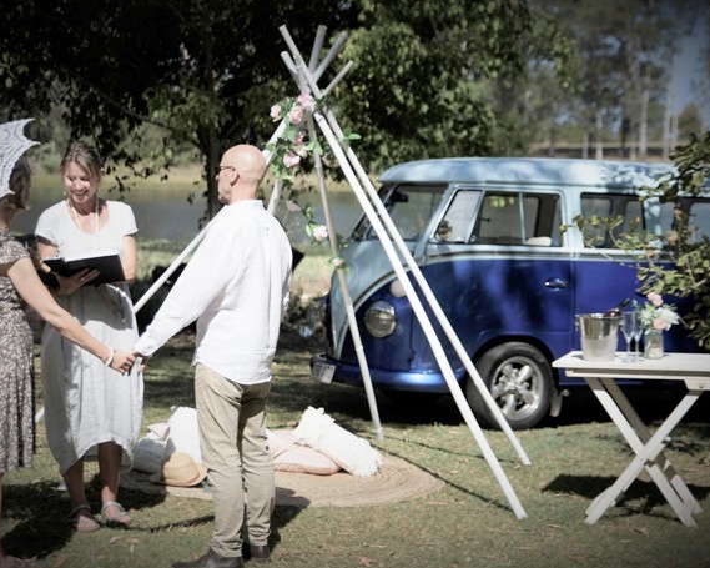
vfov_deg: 20.2
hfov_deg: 25.1
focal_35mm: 76
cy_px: 283
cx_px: 339
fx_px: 1597
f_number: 2.8
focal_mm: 56
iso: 64
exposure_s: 1/3200
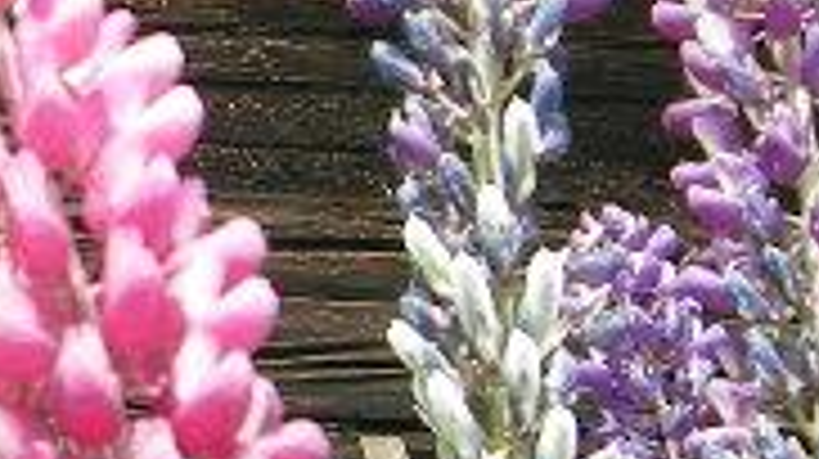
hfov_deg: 7.6
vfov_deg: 4.4
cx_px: -508
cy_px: -266
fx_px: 5989
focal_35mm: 276
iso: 64
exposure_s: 1/138
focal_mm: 7.5
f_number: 3.8
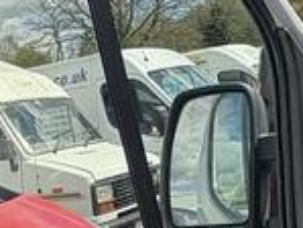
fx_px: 736
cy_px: 275
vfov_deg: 16.8
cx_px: 75
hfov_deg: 23.0
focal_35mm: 84
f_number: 2.2
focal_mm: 2.22
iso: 50
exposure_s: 1/720
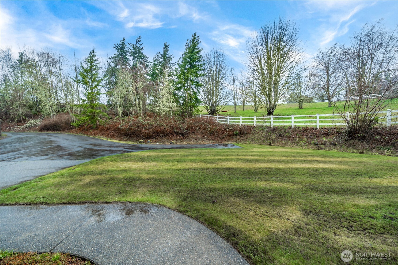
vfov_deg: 85.4
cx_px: 199
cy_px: 132
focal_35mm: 13
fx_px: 144
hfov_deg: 108.3
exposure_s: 1/30
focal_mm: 13
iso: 400
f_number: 6.3
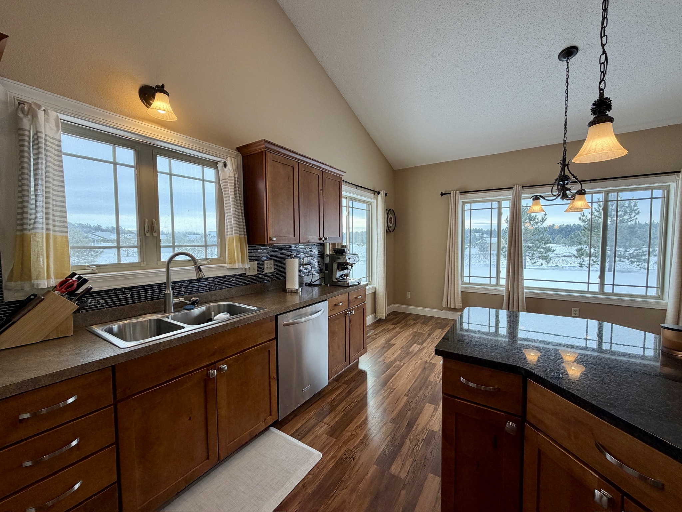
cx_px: 341
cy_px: 256
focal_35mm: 14
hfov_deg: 102.1
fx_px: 276
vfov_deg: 85.7
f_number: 2.2
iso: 64
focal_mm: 2.22
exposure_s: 1/120
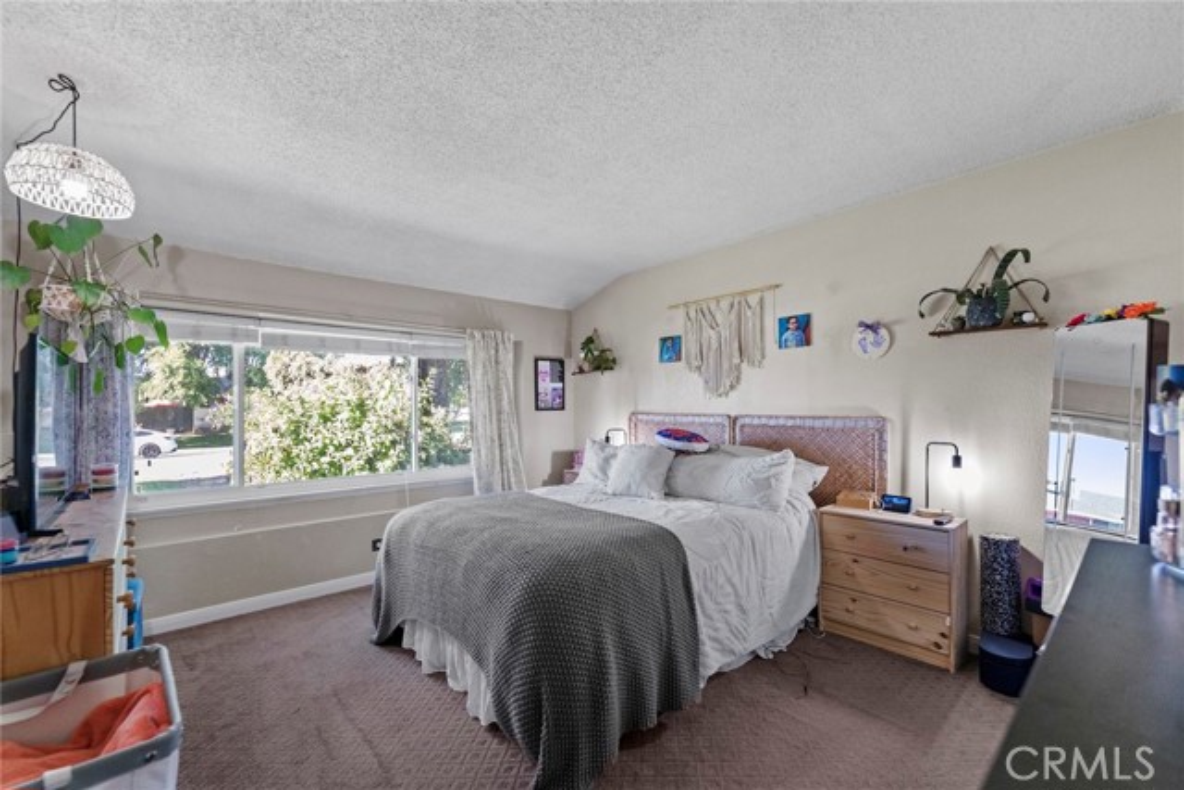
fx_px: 461
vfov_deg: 81.2
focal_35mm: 14
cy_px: 395
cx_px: 592
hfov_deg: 104.2
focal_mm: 14
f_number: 4
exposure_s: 1/160
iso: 1000
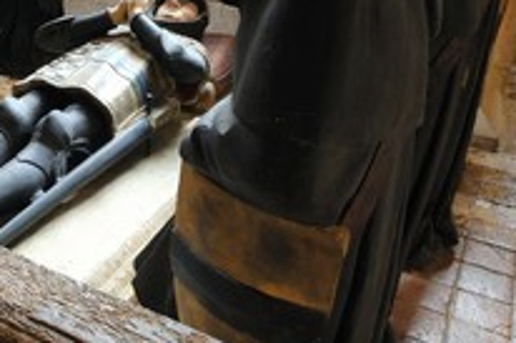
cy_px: 68
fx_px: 702
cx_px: 41
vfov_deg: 26.9
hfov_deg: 37.4
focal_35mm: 49
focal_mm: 24
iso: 200
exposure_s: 1.6
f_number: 14
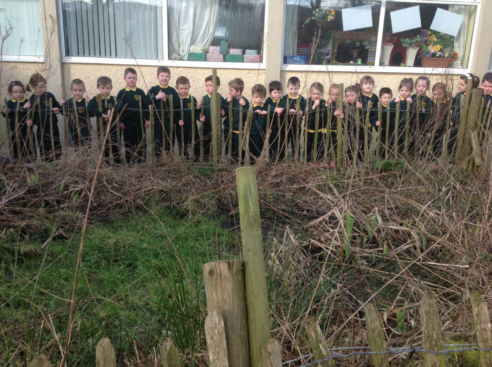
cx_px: 246
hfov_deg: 52.7
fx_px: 497
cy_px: 184
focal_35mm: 35
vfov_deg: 40.6
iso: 50
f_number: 2.4
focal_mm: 4.28
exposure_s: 1/231
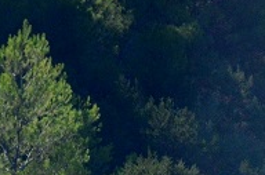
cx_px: 83
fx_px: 17168
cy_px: 271
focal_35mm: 2338
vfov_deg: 0.6
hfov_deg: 0.9
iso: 1800
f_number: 5.6
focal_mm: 300
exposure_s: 1/8000
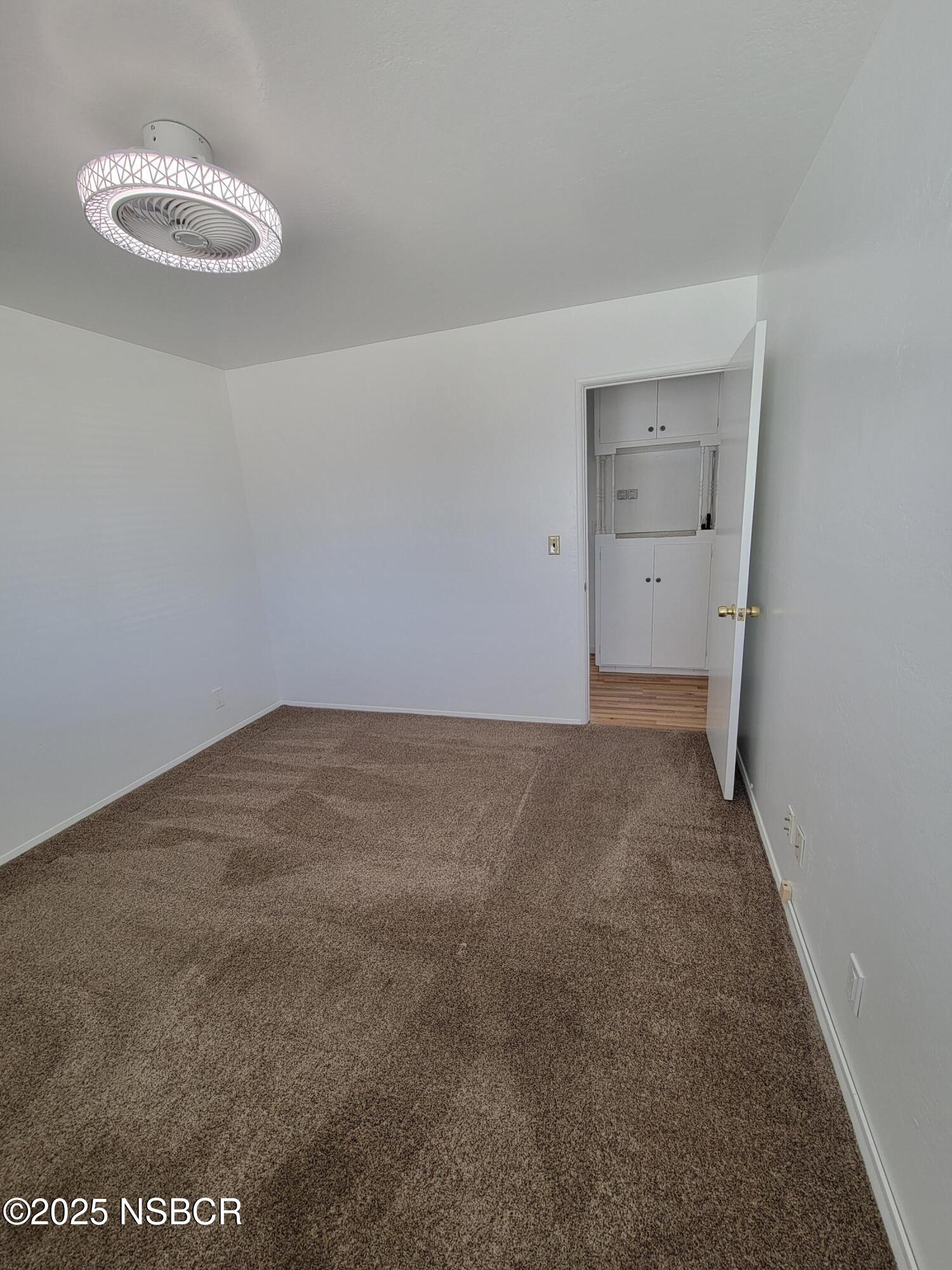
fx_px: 477
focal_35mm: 13
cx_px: 476
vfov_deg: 106.2
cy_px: 635
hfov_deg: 89.9
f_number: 2.2
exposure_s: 1/50
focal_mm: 2.2
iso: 50
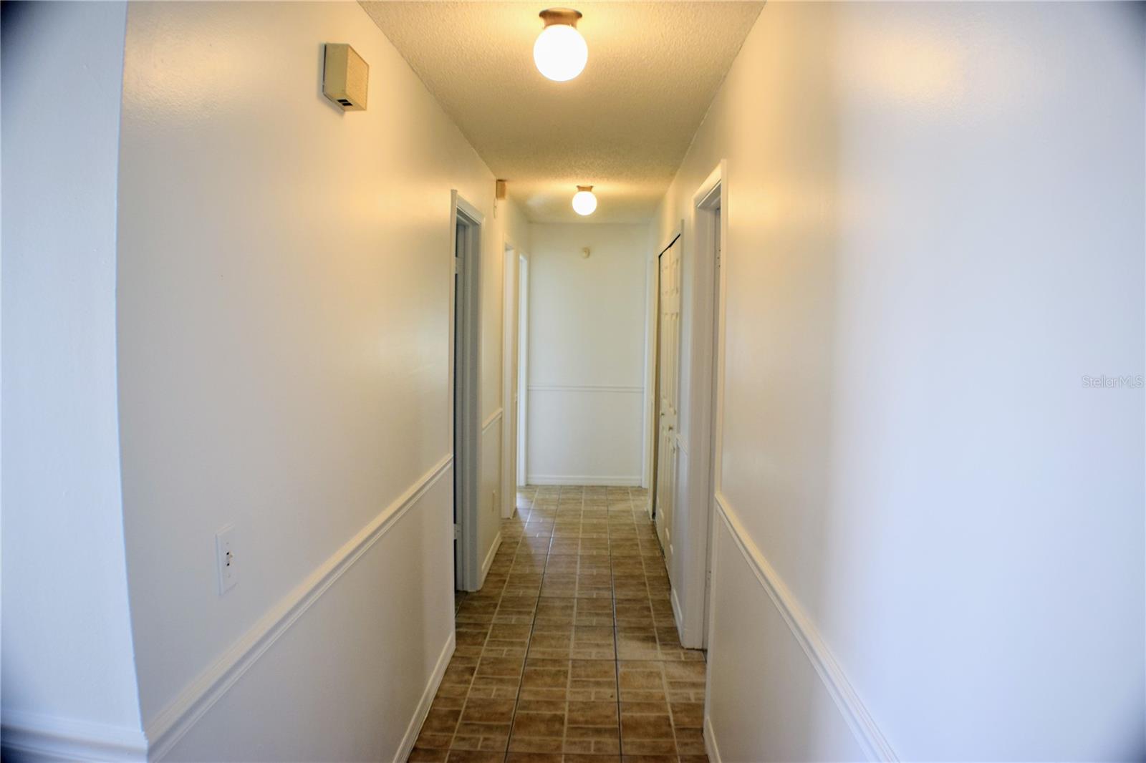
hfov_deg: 57.2
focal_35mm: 33
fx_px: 1050
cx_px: 573
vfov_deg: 40.0
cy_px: 382
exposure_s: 1/80
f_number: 4.5
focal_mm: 22
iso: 400
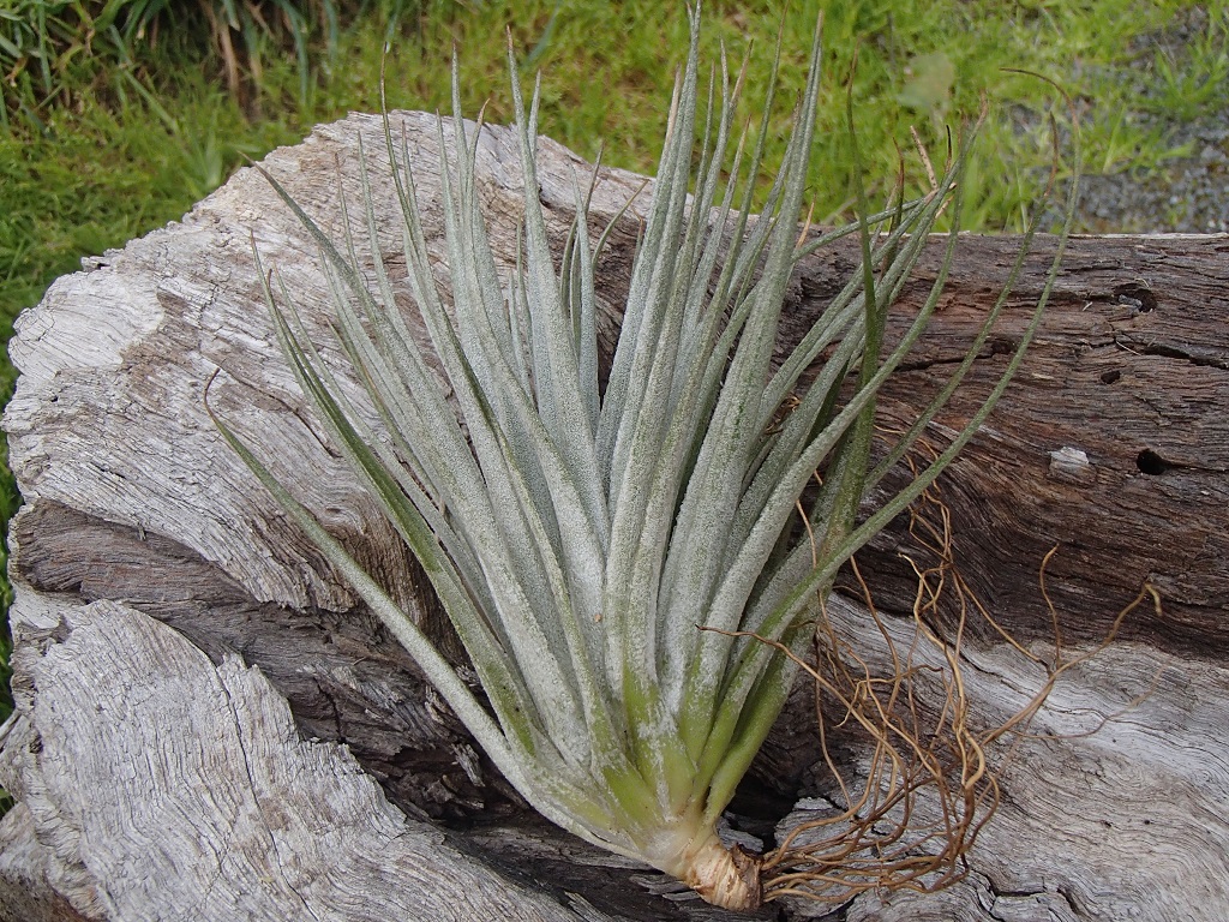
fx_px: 1314
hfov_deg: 50.1
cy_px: 461
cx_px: 614
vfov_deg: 38.7
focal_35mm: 37
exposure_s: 1/160
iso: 200
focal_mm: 6.64
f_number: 4.7
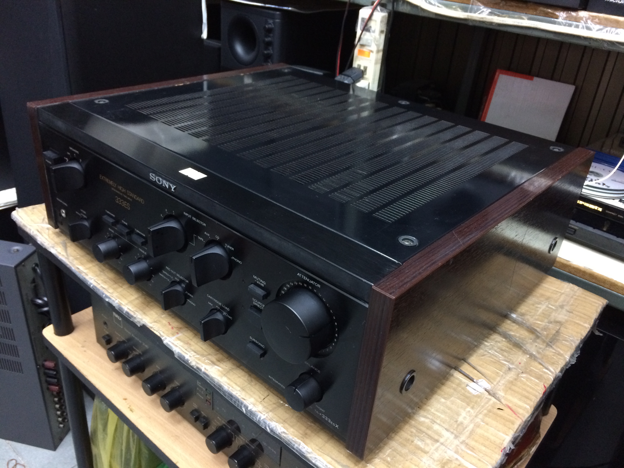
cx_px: 312
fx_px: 523
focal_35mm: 29
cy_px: 234
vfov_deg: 48.2
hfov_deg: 61.7
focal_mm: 4.15
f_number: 2.2
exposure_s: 1/33
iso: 320
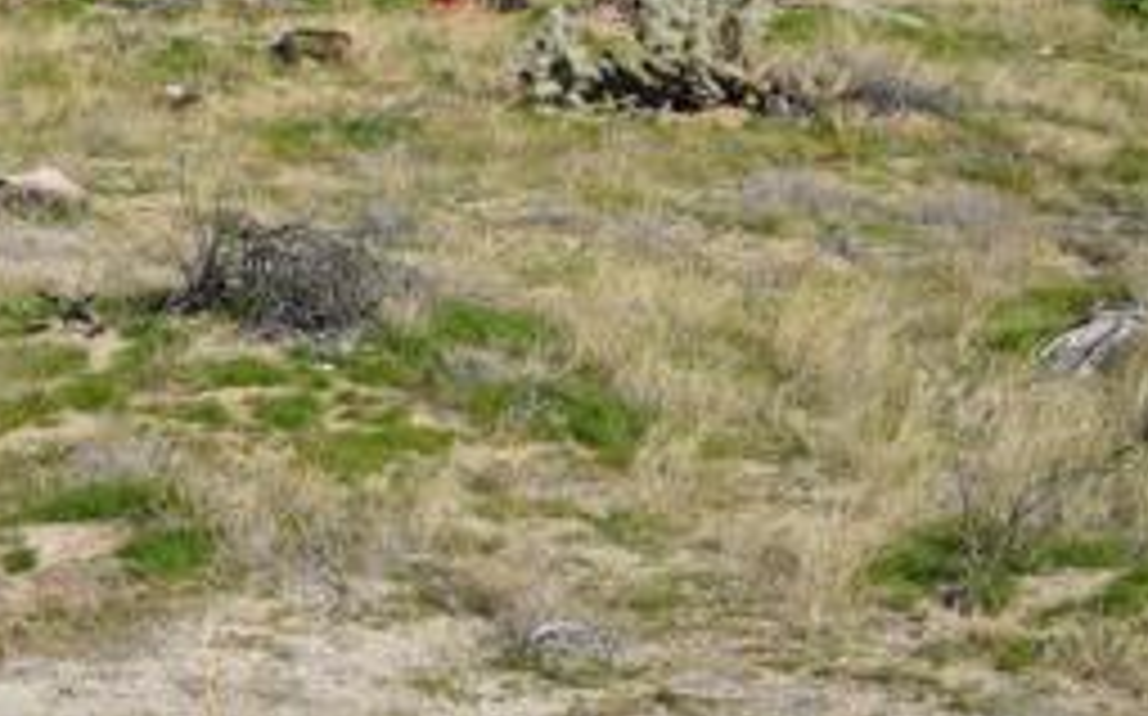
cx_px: 167
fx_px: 4565
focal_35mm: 146
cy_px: -110
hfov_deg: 14.2
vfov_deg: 8.9
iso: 200
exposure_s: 1/400
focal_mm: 38
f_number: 10
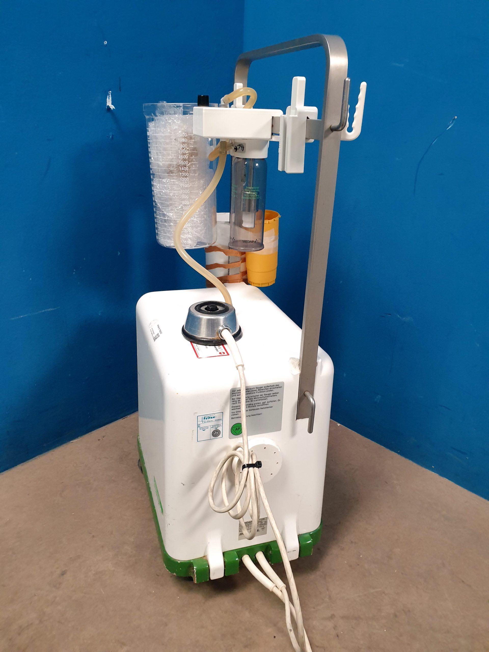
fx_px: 490
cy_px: 326
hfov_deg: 53.1
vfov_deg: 67.3
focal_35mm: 26
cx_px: 244
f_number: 2.4
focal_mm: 4.3
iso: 320
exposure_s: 1/50
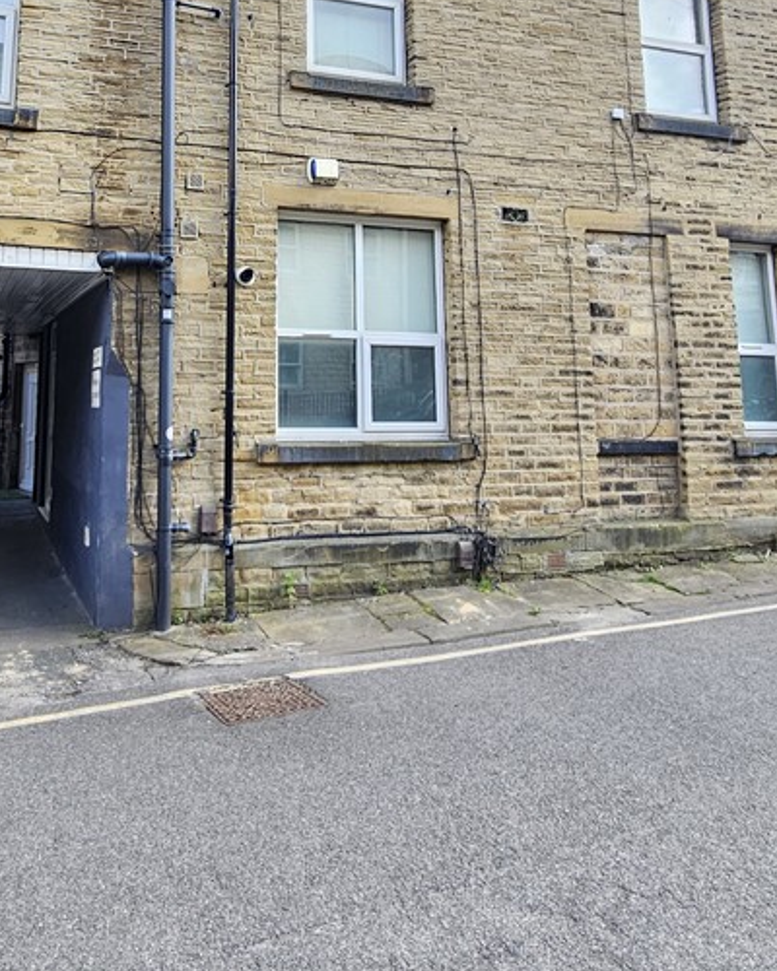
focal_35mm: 26
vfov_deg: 62.5
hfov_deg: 53.3
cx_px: 231
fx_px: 747
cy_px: 251
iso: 50
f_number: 2.2
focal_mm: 2.2
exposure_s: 1/158
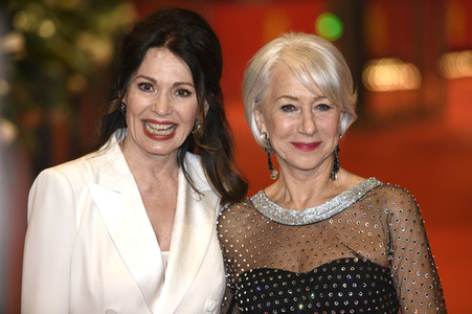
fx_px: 2358
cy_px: 157
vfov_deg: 7.6
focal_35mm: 180
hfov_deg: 11.4
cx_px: 236
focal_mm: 180
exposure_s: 1/500
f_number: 3.2
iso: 800
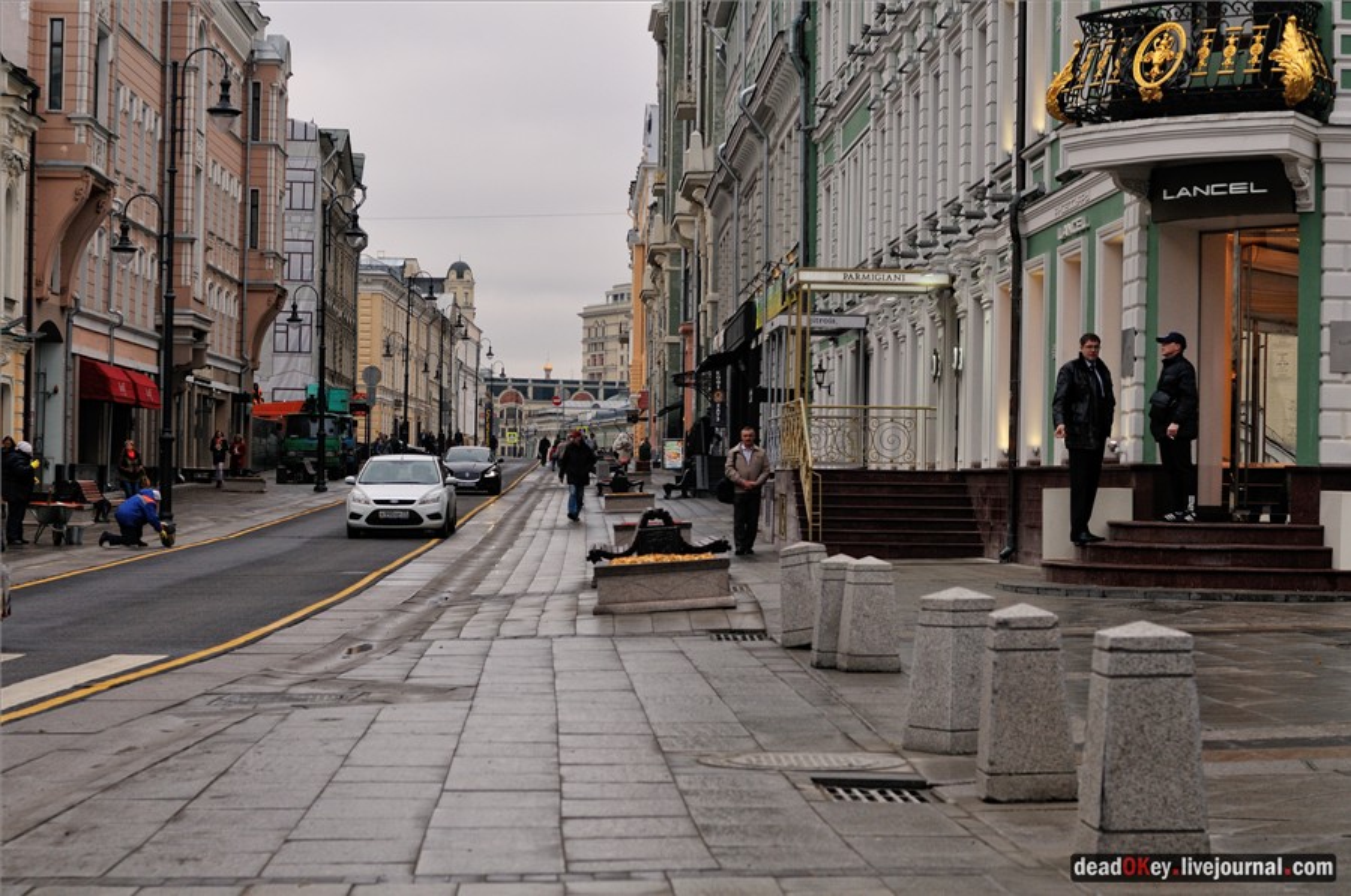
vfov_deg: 18.1
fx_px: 2810
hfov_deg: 27.0
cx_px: 676
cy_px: 448
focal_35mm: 75
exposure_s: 1/320
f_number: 4.5
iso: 320
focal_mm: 50
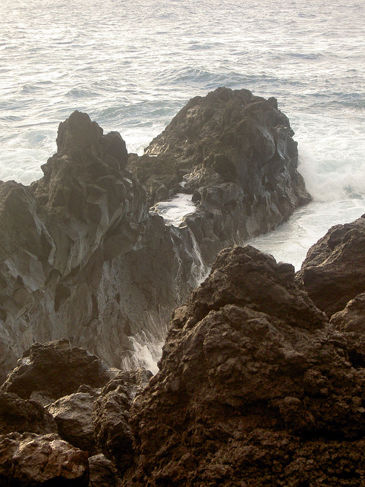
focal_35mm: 75
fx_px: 1054
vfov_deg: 26.0
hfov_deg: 19.6
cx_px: 182
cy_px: 244
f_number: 4.2
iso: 50
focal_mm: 12.4
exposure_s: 1/200
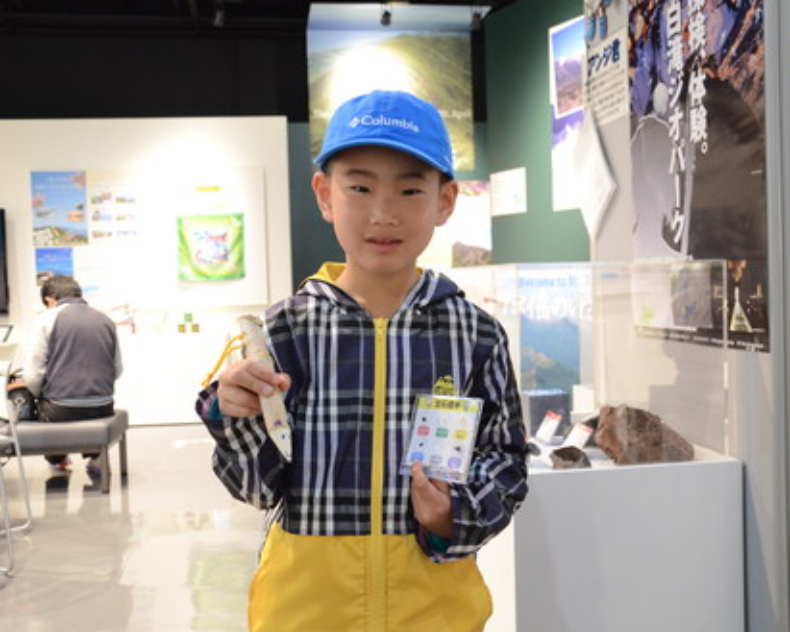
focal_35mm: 41
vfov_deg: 36.5
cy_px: 316
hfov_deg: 44.8
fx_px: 959
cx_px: 409
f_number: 5.6
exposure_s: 1/40
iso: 2500
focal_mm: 24
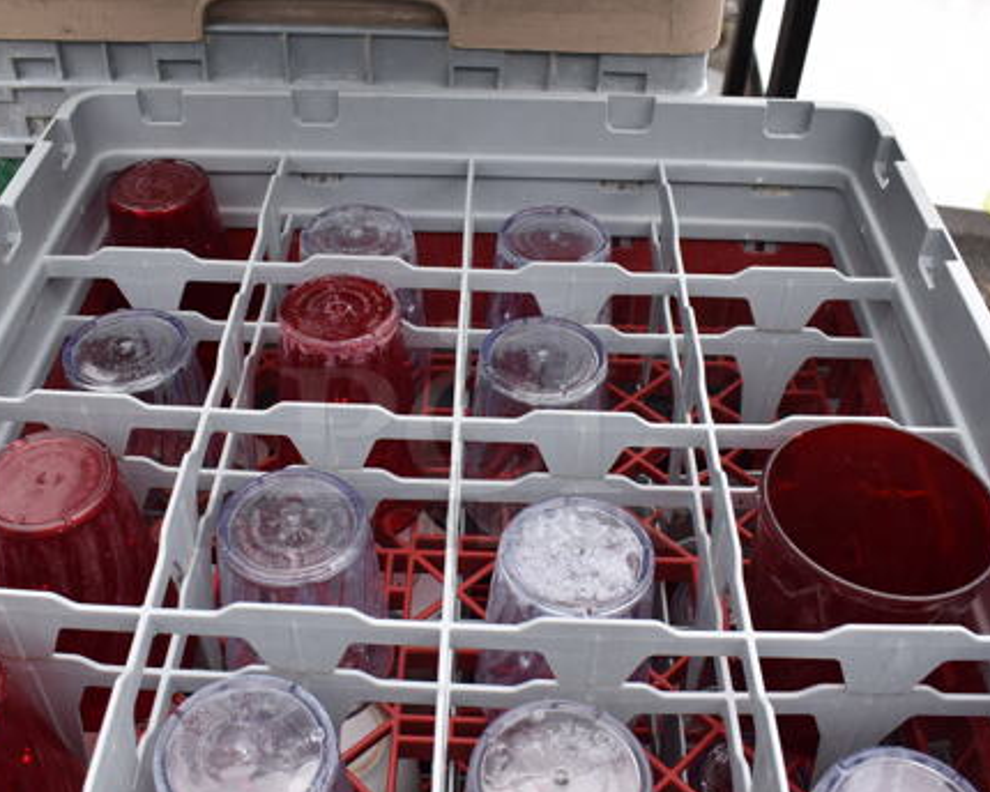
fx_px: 1055
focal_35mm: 36
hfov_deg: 50.2
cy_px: 426
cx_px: 451
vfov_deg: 41.1
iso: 200
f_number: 6.3
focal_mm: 18
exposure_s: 1/160
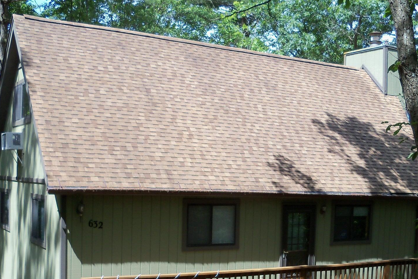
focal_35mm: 52
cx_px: 240
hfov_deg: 38.1
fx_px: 604
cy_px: 212
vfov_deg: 25.6
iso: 80
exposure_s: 1/250
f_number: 3.5
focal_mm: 6.2
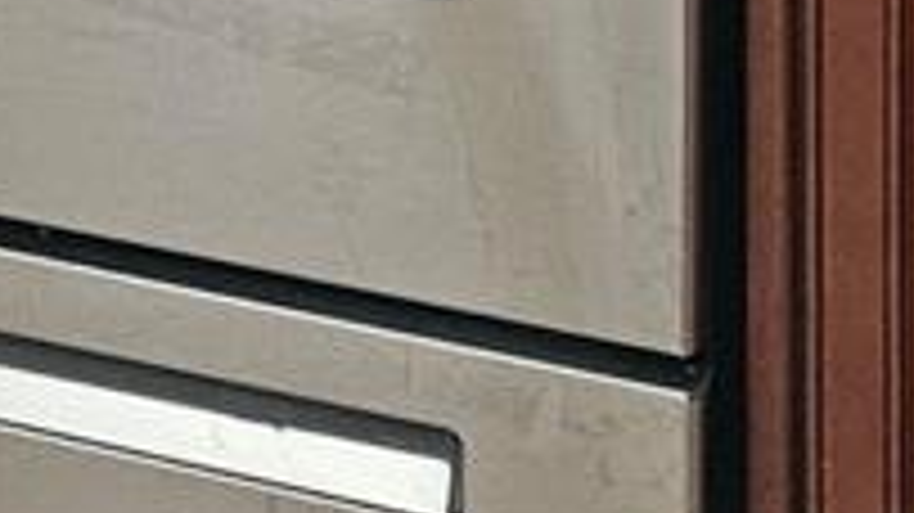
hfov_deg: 13.9
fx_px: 3585
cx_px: -306
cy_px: -1188
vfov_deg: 7.1
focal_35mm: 148
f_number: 1.8
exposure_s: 1/120
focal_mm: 5.4
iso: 800
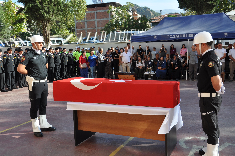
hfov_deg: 51.3
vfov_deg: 35.4
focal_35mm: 38
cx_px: 118
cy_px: 78
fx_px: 244
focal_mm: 25
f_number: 8
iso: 200
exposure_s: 1/250
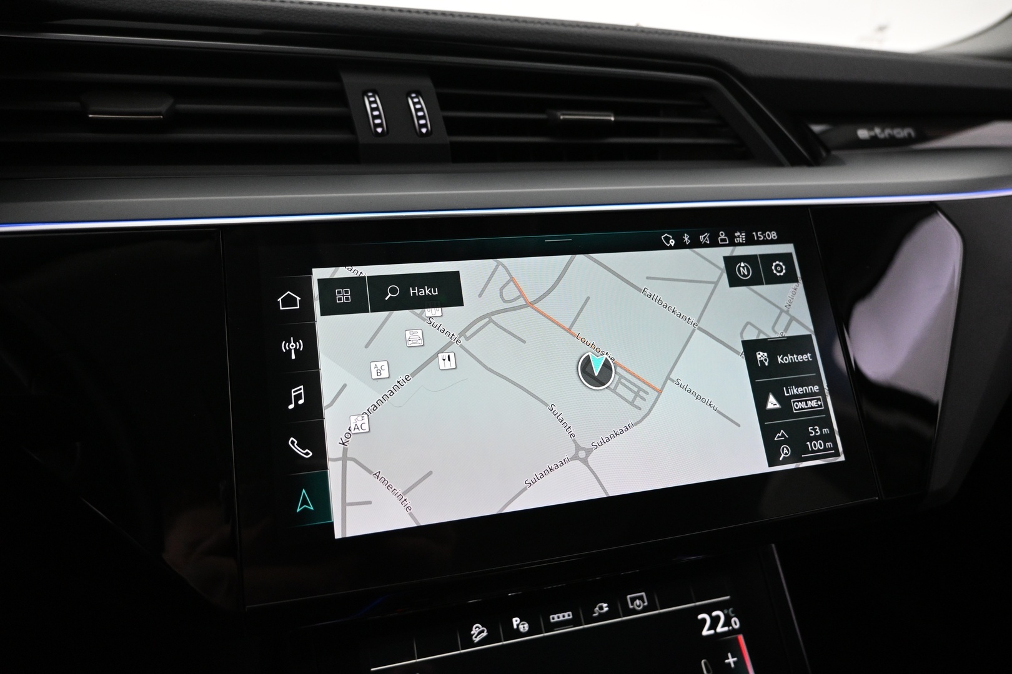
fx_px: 675
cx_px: 506
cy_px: 337
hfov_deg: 73.7
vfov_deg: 53.1
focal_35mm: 24
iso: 1600
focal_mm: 16
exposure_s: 1/50
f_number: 3.5
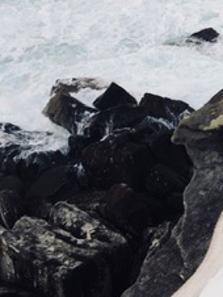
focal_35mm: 82
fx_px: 703
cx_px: 245
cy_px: -22
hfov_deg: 17.4
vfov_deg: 22.6
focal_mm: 4.15
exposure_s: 1/50
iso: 32
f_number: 2.2
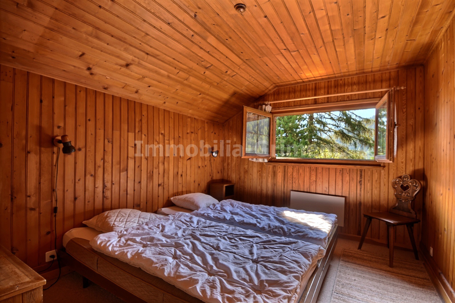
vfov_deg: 69.6
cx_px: 228
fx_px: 218
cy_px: 152
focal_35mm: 17
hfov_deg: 92.4
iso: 400
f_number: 9
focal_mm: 11.5
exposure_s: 1/2
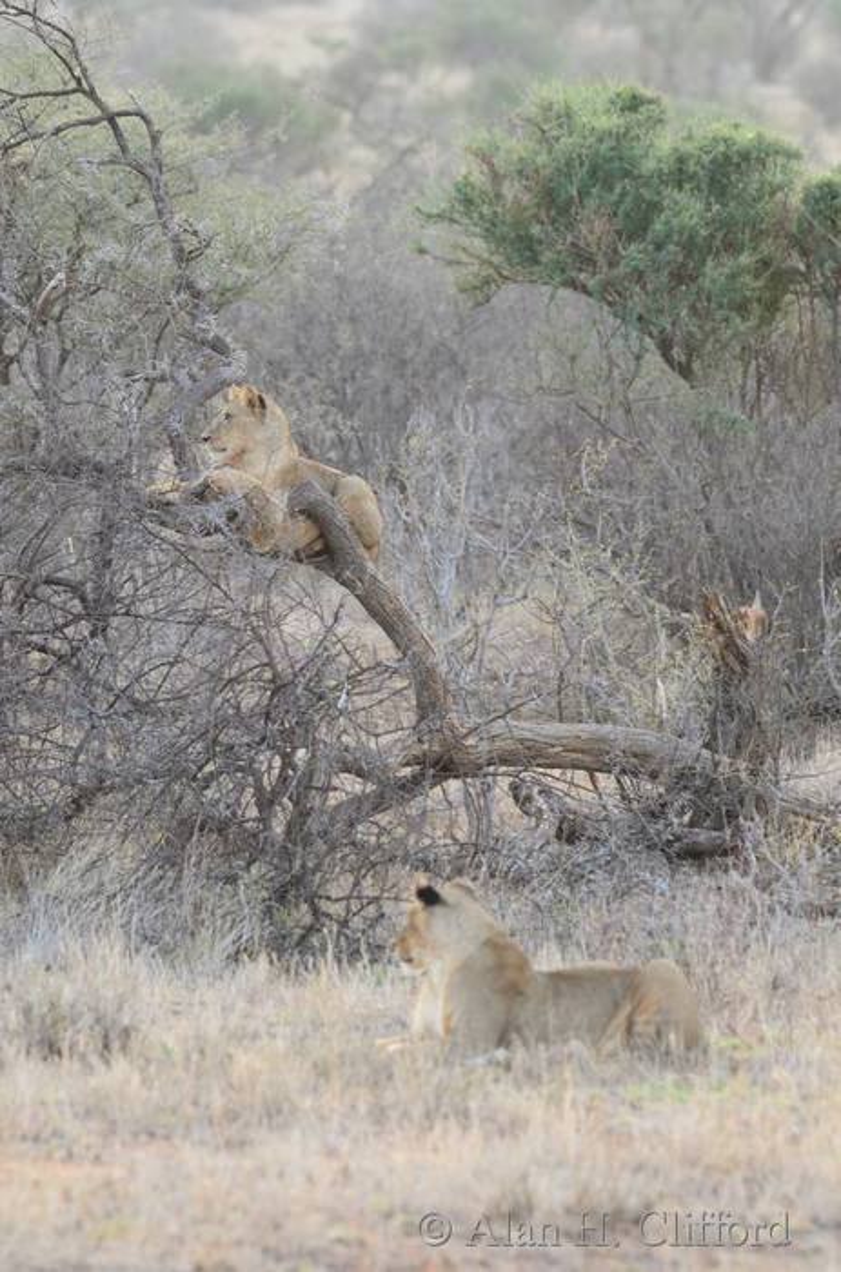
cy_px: 636
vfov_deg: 5.5
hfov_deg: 3.6
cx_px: 420
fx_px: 13212
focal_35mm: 375
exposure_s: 1/400
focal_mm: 250
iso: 1400
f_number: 5.3
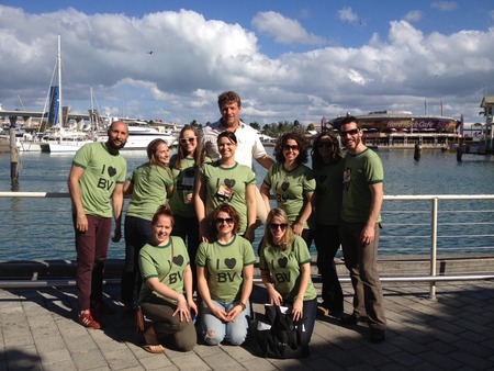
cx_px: 247
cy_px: 186
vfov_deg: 40.7
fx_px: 500
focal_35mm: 35
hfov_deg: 52.6
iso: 50
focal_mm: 4.28
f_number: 2.4
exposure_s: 1/2632
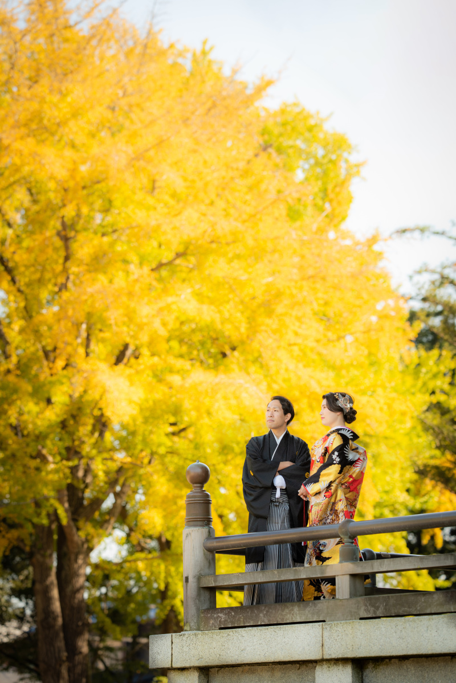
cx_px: 228
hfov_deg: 10.2
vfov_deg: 15.2
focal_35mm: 135
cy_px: 342
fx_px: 2563
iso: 100
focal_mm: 135
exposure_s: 1/500
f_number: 2.8
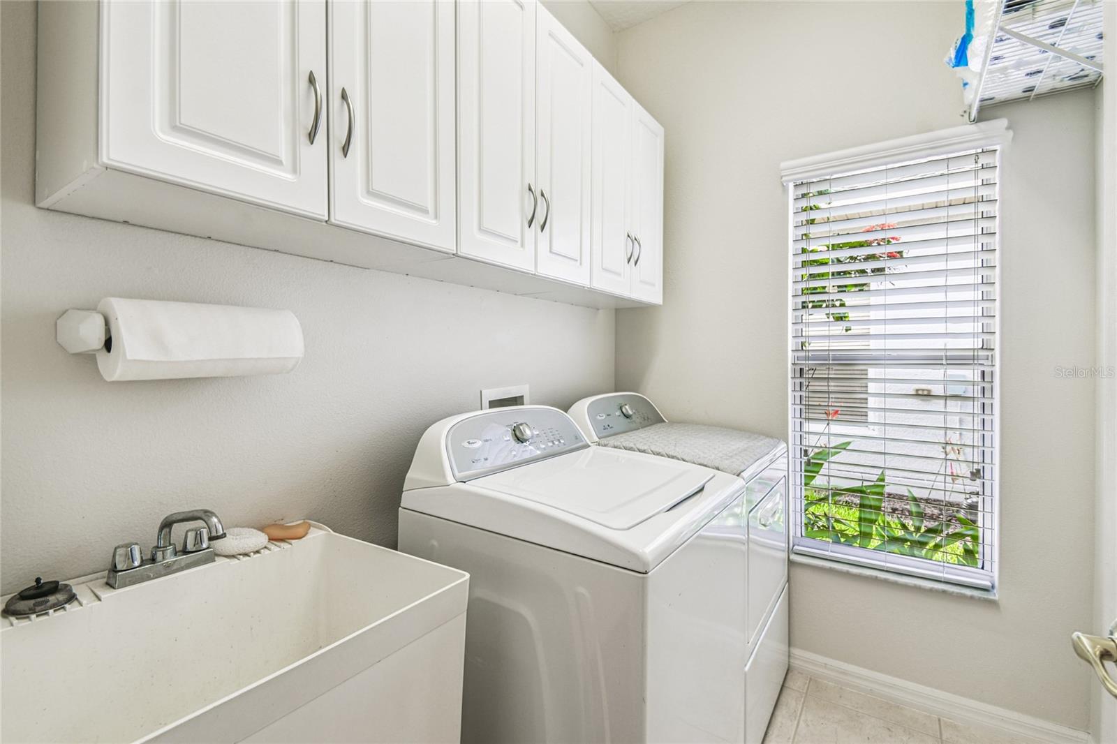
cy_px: 372
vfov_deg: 77.3
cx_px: 558
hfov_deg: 100.4
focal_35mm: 15
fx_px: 465
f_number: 7.1
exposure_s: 1/30
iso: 100
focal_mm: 10
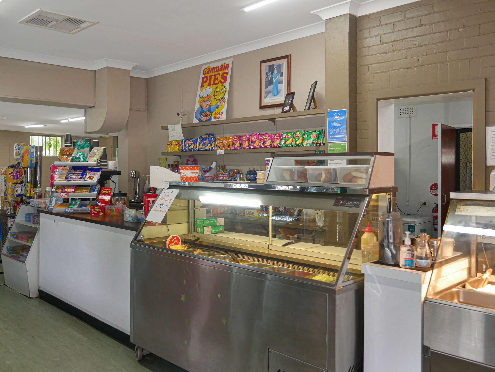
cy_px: 186
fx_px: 458
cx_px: 248
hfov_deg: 56.8
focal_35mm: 32
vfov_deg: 44.2
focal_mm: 16
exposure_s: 1/60
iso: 400
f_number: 3.6
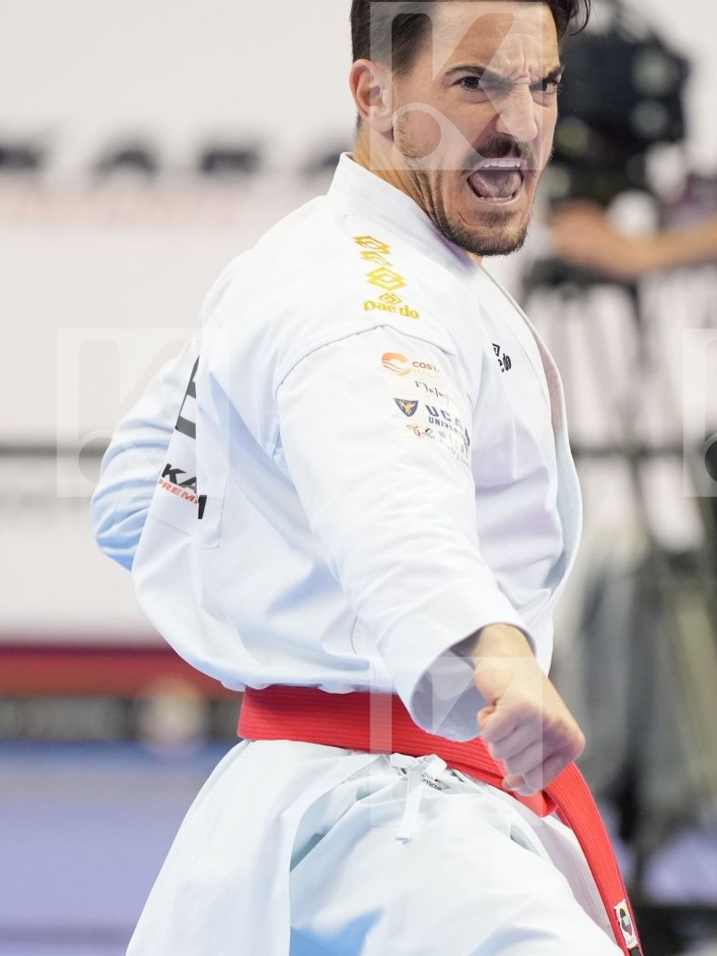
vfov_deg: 4.6
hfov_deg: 3.5
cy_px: 413
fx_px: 11823
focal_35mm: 428
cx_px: 456
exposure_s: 1/500
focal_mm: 171
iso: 2000
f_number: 2.8
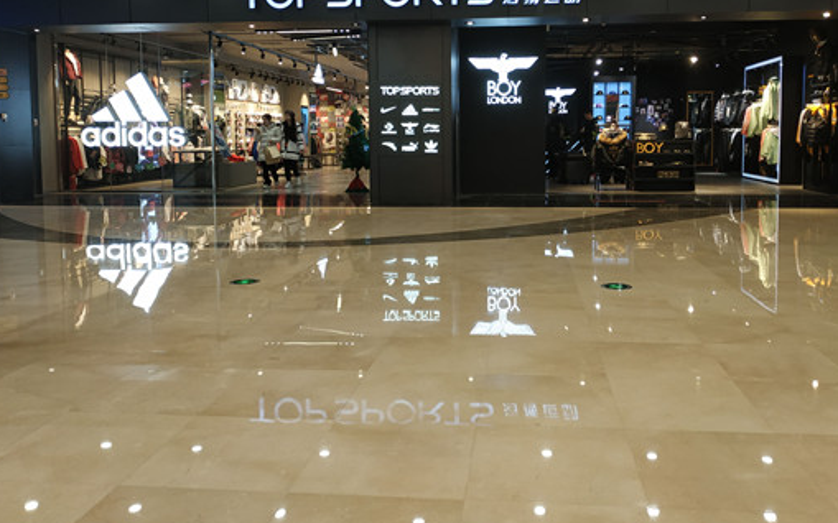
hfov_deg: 62.7
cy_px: 181
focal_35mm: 30
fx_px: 685
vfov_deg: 41.4
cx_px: 471
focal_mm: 3.94
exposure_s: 1/50
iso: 160
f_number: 1.9
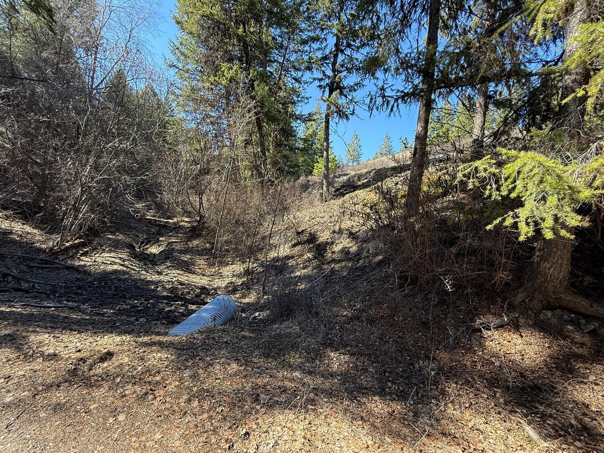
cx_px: 291
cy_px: 235
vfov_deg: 81.7
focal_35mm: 15
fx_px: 262
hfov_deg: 98.1
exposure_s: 1/217
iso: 64
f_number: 2.2
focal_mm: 2.22
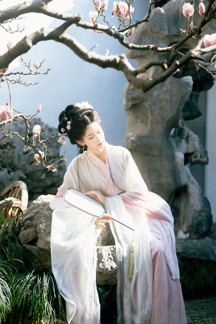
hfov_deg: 19.5
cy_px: 162
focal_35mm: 70
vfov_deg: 28.8
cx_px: 108
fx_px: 630
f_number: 2.8
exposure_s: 1/2000
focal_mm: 70
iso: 640
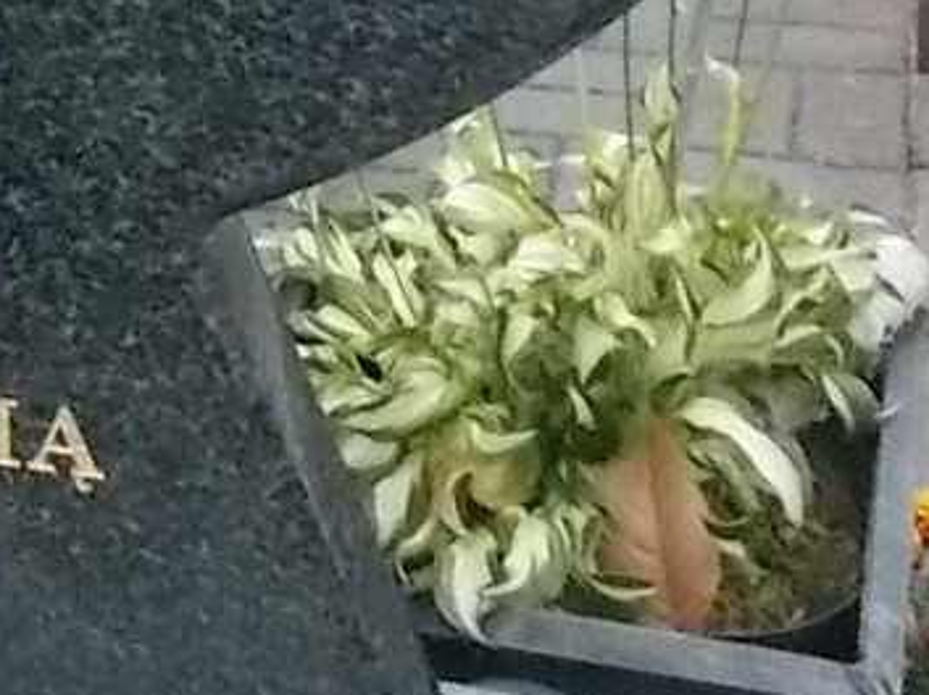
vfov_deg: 11.6
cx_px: -197
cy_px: -571
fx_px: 3164
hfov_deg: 16.0
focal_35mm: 118
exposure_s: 1/320
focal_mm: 4.6
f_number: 8
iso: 400
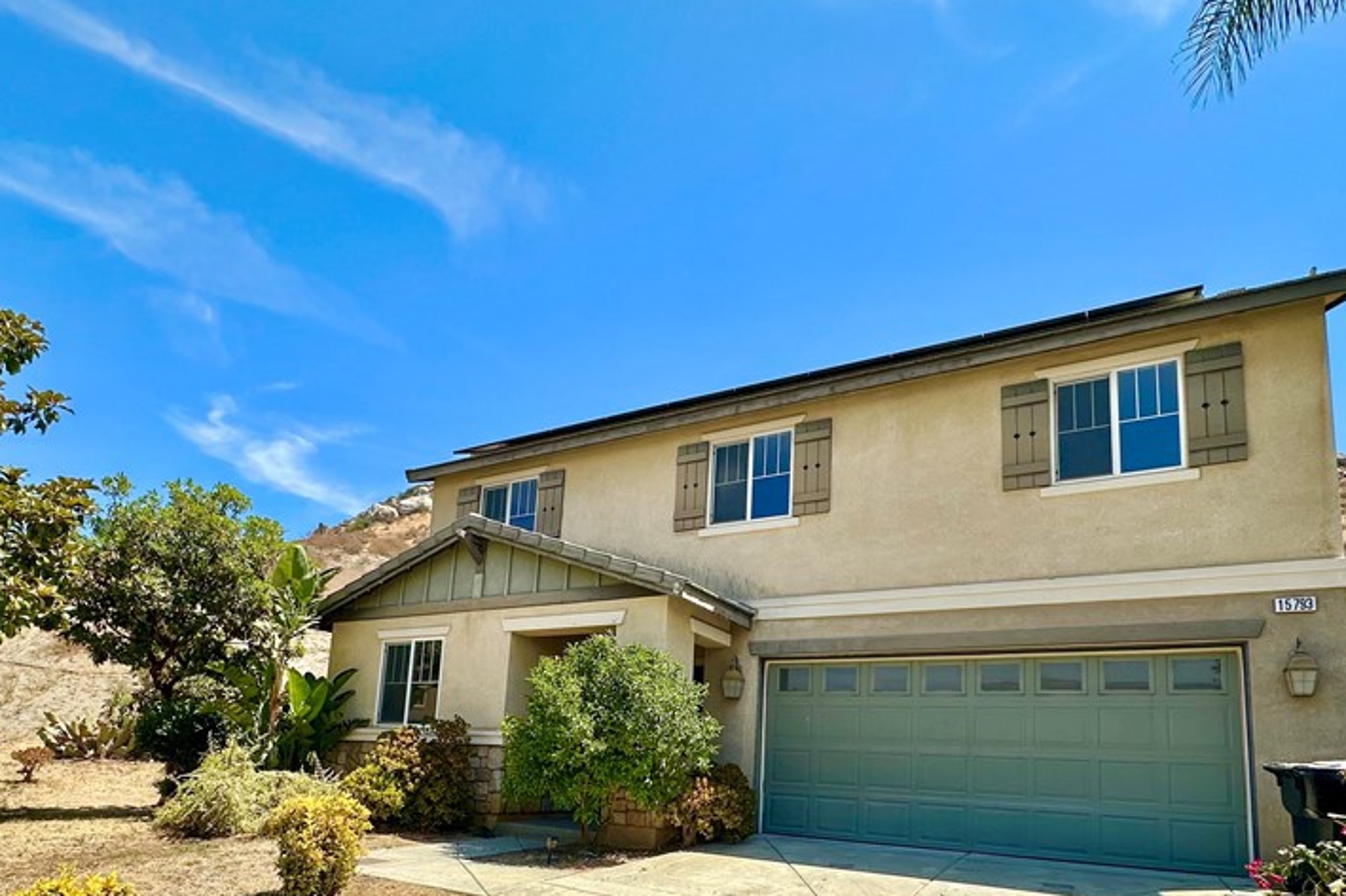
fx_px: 785
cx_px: 679
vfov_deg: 56.8
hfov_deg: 81.2
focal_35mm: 21
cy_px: 659
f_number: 2.2
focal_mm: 2.22
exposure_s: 1/1350
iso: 40
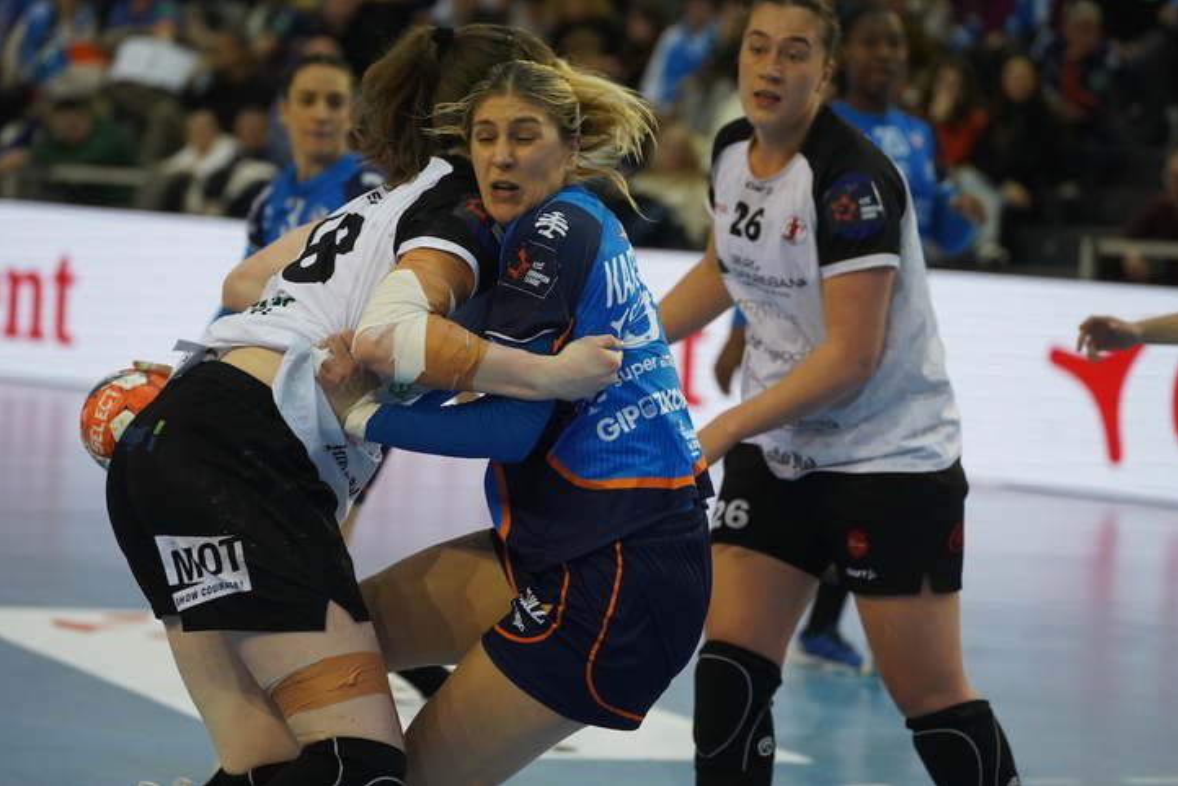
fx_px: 6383
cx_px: 589
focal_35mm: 195
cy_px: 393
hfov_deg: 10.5
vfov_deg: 7.1
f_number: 5.6
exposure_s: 1/800
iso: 6400
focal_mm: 194
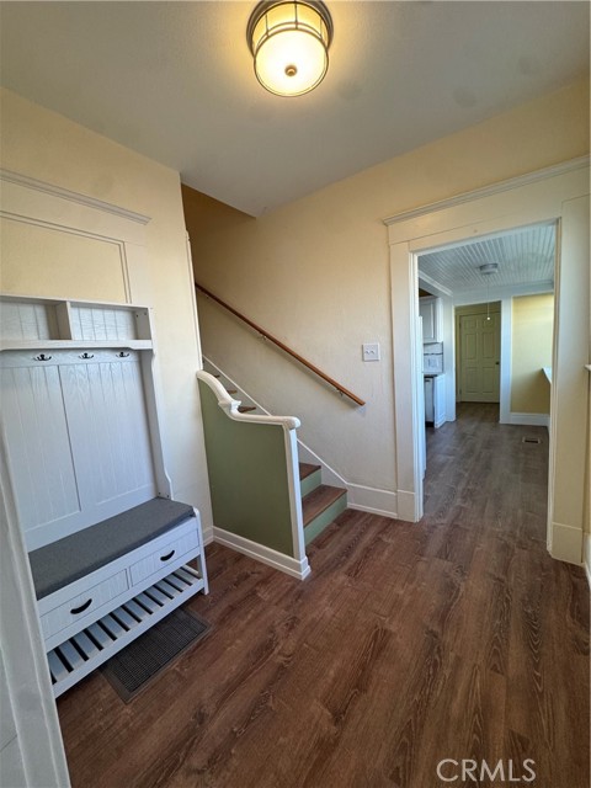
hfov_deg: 85.7
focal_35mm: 14
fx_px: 319
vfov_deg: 102.1
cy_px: 394
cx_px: 296
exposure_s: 1/120
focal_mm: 2.22
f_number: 2.2
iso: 160
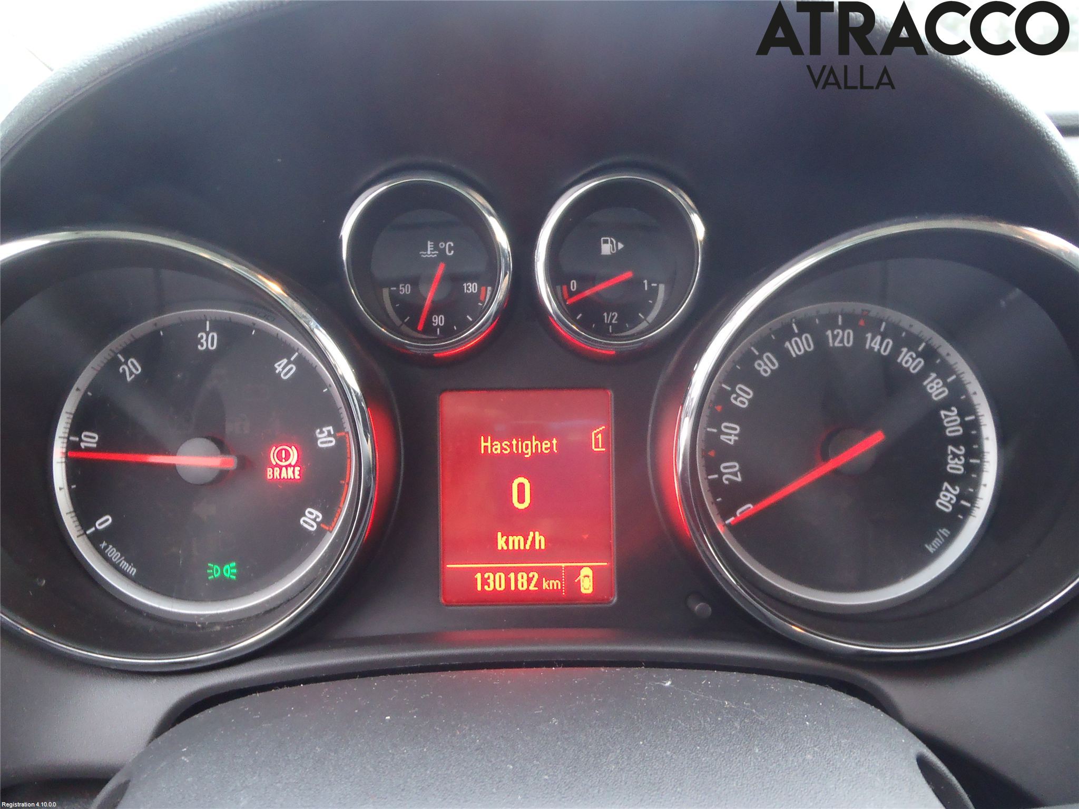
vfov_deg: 49.7
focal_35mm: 28
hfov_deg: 63.4
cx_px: 540
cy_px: 404
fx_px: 873
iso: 200
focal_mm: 5
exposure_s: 1/6
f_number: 3.5
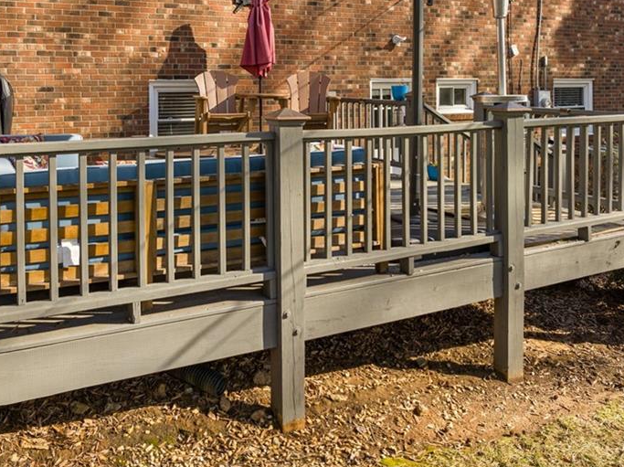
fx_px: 648
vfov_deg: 39.1
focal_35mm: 36
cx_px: 297
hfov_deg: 51.4
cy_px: 151
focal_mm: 12.29
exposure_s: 1/640
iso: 180
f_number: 2.8
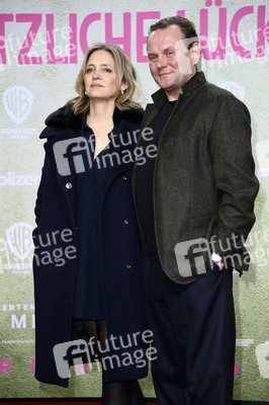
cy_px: 202
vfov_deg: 16.8
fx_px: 1370
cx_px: 134
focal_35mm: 122
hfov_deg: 11.2
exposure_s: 1/250
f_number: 5.6
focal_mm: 122
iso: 640
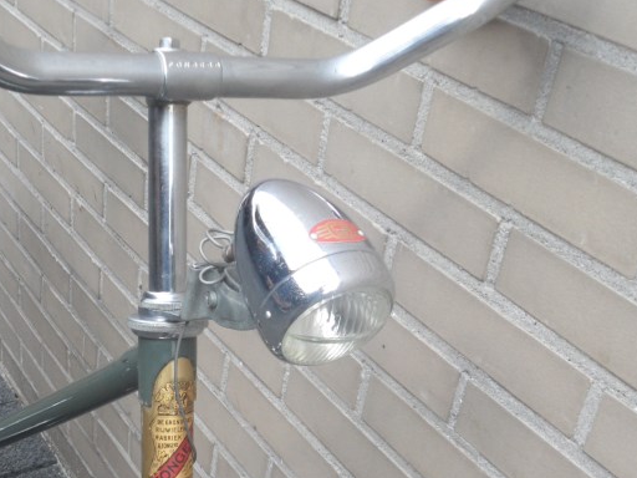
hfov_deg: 34.9
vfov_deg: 26.0
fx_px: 994
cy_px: 451
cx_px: 168
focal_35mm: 54
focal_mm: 4.9
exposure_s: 1/125
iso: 80
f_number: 3.5
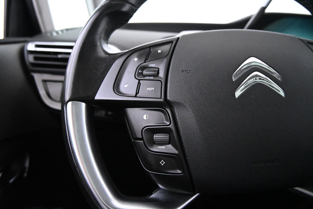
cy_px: 104
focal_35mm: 75
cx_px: 156
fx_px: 652
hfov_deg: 27.0
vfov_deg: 18.2
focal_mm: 50
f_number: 7.1
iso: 11400
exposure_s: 1/80
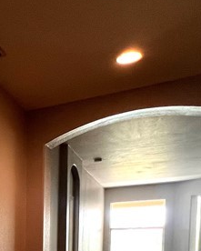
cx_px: -102
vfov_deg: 34.0
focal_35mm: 47
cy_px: 279
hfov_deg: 24.7
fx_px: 349
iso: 200
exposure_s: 1/60
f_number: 1.8
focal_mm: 1.57
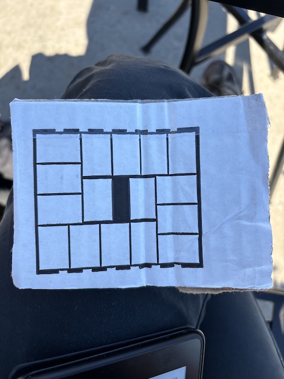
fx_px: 285
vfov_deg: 67.3
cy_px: 190
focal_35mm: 26
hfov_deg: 53.0
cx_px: 142
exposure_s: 1/693
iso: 50
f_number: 1.6
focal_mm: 5.96
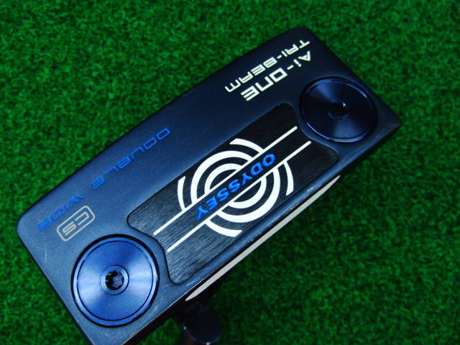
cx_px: 230
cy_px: 172
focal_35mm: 37
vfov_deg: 38.7
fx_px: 492
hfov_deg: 50.1
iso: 400
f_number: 3.6
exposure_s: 1/60
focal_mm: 6.42
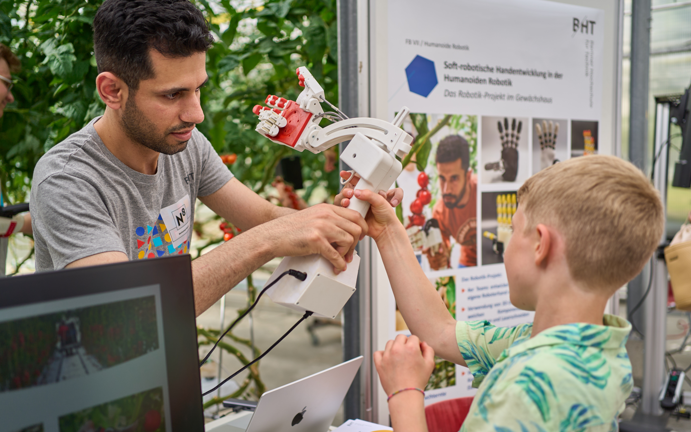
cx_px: 344
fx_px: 678
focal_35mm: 36
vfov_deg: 35.3
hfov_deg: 54.0
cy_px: 230
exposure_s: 1/400
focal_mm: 35
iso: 100
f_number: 2.5
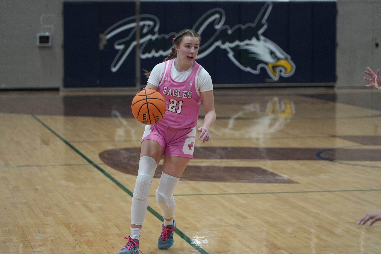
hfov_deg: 16.4
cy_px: 127
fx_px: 1323
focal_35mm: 125
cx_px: 190
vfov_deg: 11.0
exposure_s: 1/800
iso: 5000
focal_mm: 125
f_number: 4
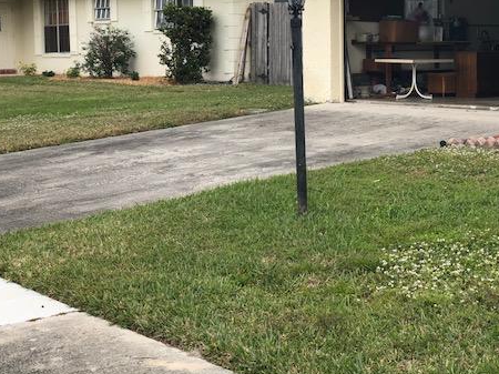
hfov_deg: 26.2
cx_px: 344
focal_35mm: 74
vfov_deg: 19.9
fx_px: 1066
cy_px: 156
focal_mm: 6
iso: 16
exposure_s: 1/355
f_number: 2.4
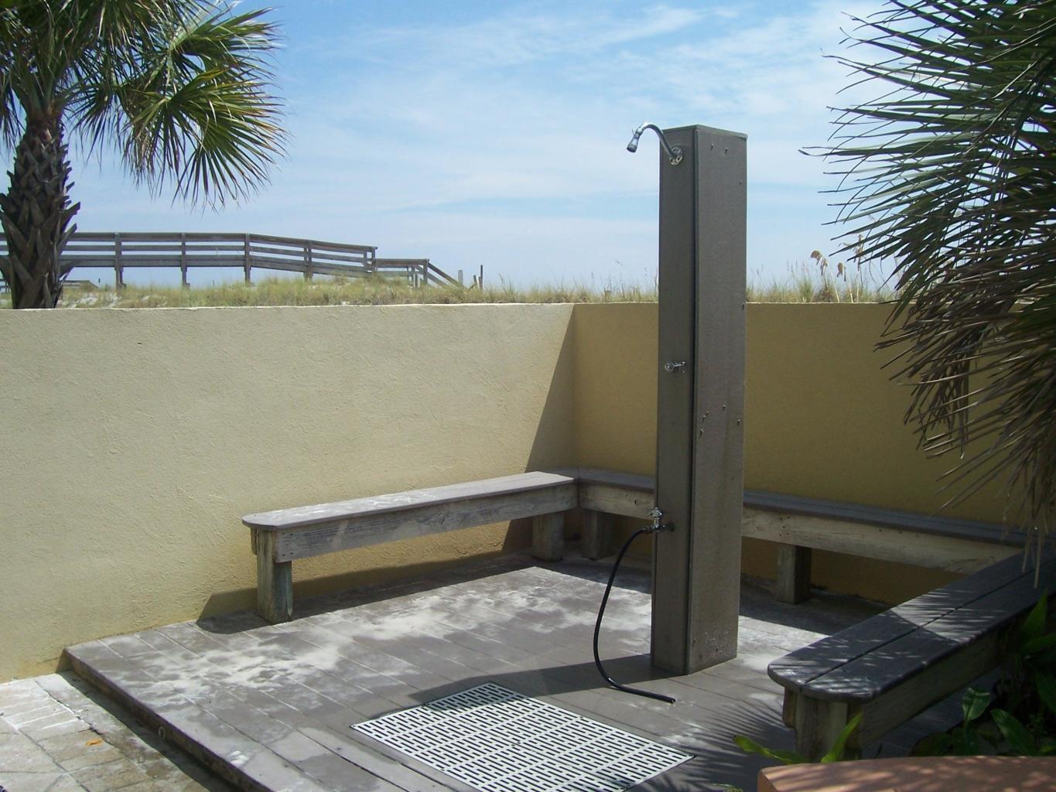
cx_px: 528
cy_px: 396
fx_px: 1037
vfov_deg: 41.8
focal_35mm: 34
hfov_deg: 54.0
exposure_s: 1/500
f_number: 5.6
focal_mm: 5.6
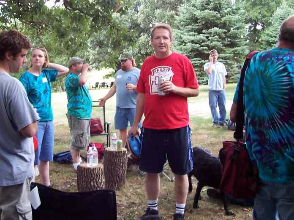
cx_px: 128
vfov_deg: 28.9
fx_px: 425
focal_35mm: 50
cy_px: 71
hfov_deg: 38.1
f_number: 2.7
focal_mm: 5.6
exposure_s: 1/60
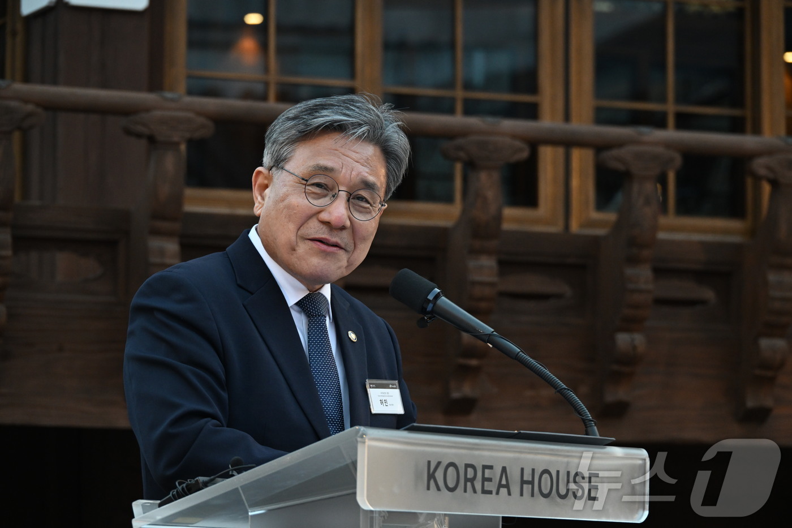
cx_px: 396
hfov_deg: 13.7
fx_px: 3299
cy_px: 264
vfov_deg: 9.1
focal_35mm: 150
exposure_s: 1/160
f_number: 7.1
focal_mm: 150
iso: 2500
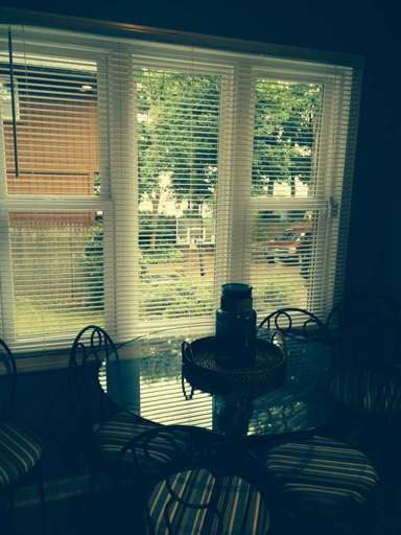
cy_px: 268
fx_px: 463
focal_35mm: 30
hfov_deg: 46.8
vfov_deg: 60.0
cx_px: 200
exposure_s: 1/30
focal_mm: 4.12
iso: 50
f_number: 2.2
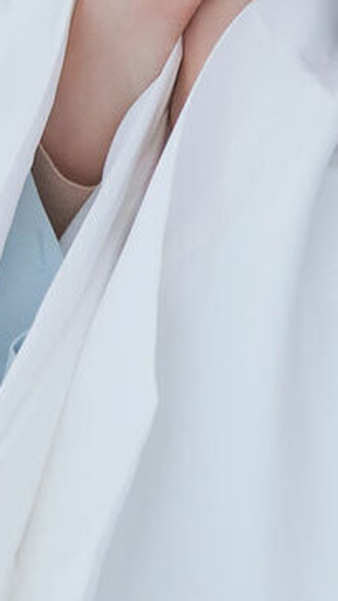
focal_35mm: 546
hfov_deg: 2.2
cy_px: -115
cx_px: 399
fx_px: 8706
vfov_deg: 3.9
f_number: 2.8
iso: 125
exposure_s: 1/1000
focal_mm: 120
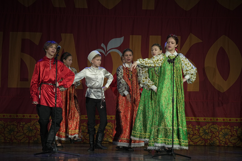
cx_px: 121
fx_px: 1156
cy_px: 80
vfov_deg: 8.0
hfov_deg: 11.9
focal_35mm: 172
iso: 2000
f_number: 4
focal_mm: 172
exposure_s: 1/400
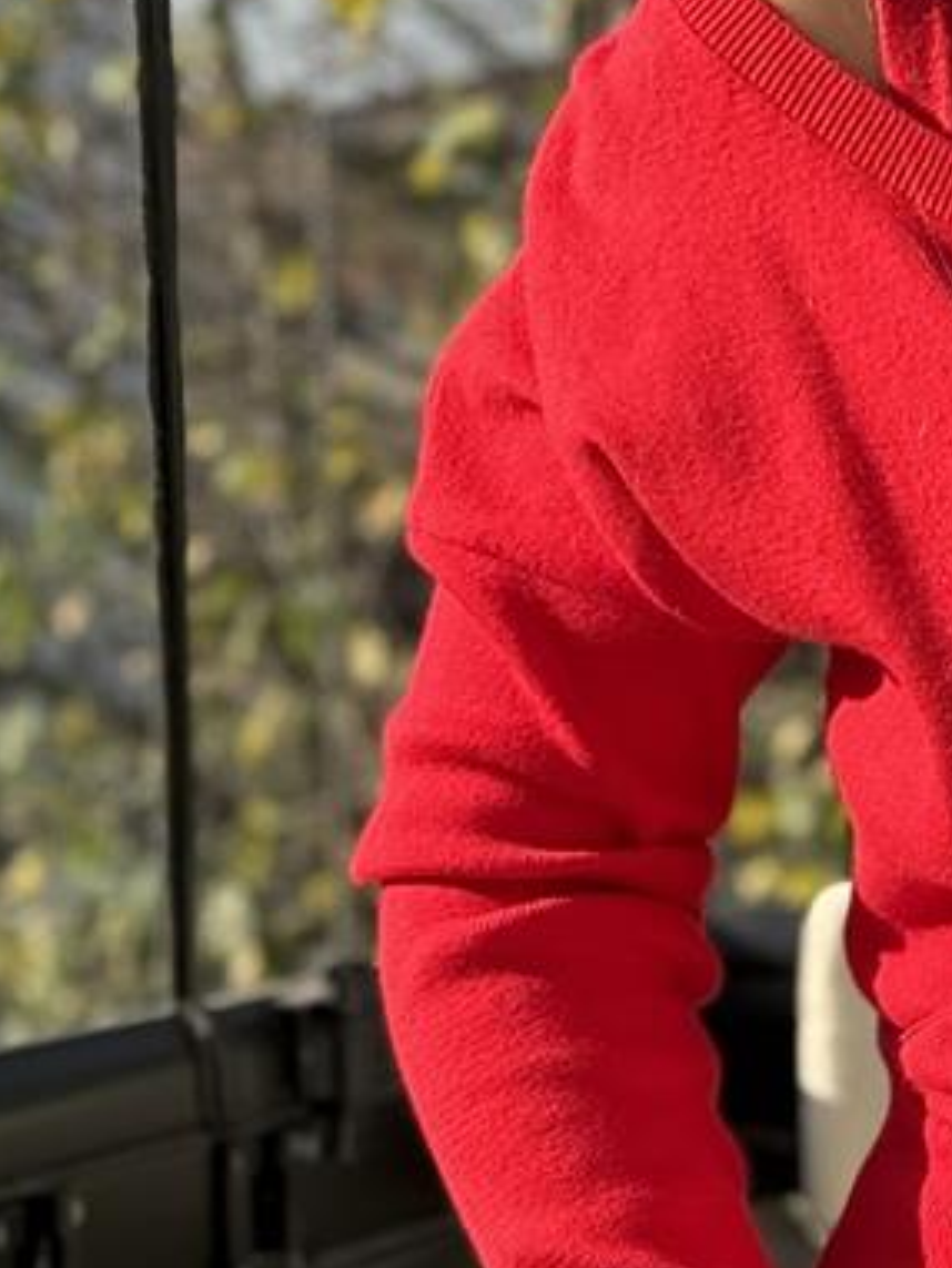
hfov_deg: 8.6
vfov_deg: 11.8
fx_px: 6157
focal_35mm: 168
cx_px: 1465
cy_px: 731
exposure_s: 1/928
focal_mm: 6.76
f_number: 1.78
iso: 80
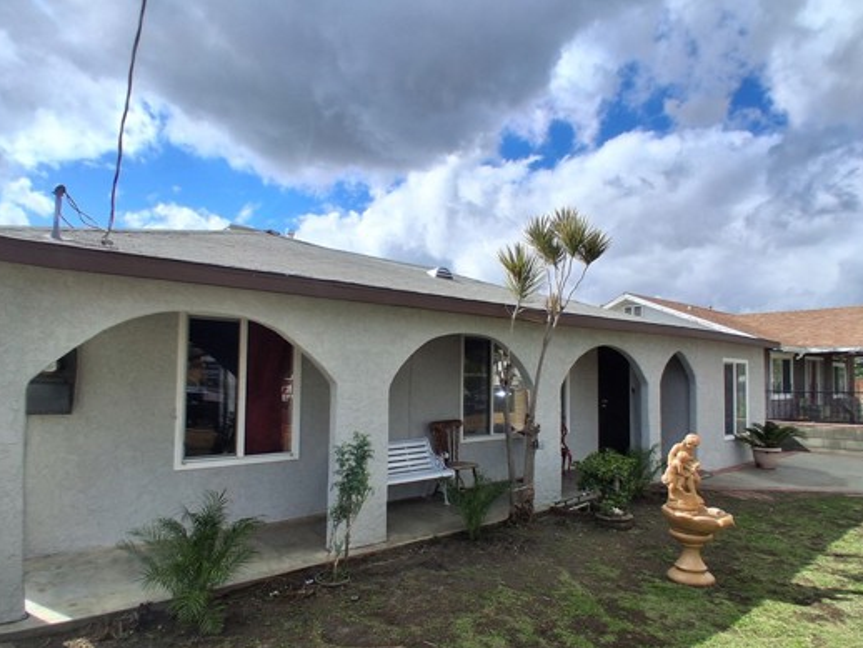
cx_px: 422
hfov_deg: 79.0
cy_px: 343
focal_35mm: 21
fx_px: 524
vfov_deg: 63.4
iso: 50
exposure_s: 1/2193
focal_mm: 1.4
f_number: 2.2
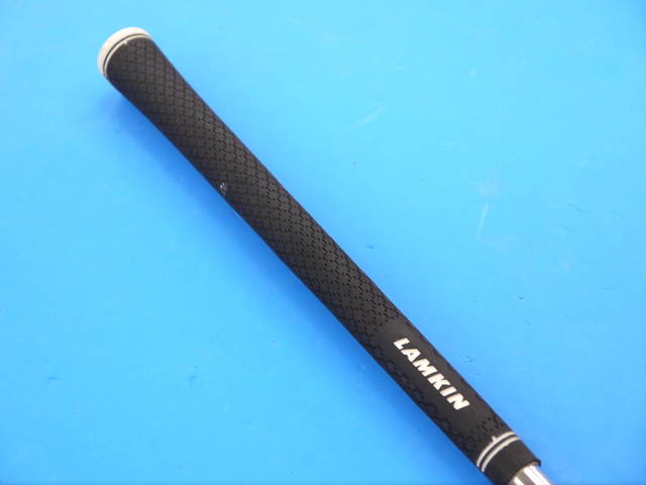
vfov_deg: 21.6
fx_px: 1269
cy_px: 242
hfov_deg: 28.6
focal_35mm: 68
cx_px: 323
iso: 640
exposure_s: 1/80
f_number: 5.2
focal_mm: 34
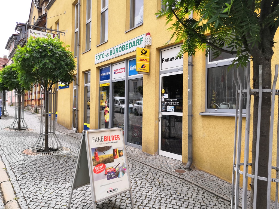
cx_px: 140
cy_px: 104
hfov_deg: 65.3
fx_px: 218
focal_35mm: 27
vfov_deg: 51.4
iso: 50
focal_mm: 3.95
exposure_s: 1/541
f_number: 1.8
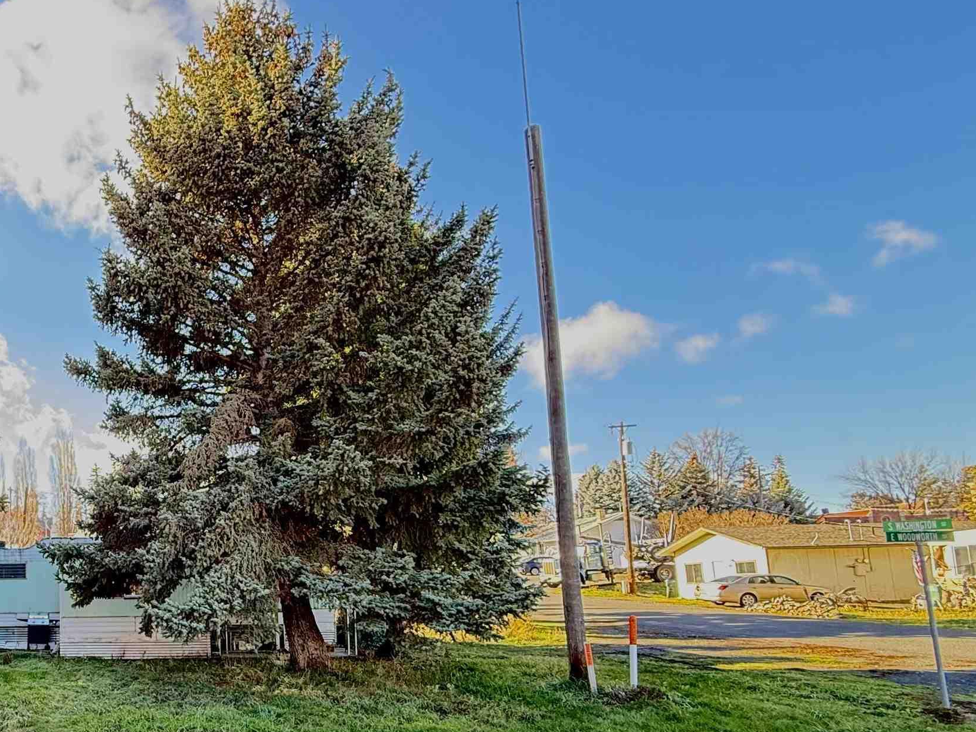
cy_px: 503
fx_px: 733
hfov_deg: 58.3
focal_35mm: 26
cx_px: 112
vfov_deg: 51.8
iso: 160
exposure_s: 1/99
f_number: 2.2
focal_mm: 2.22
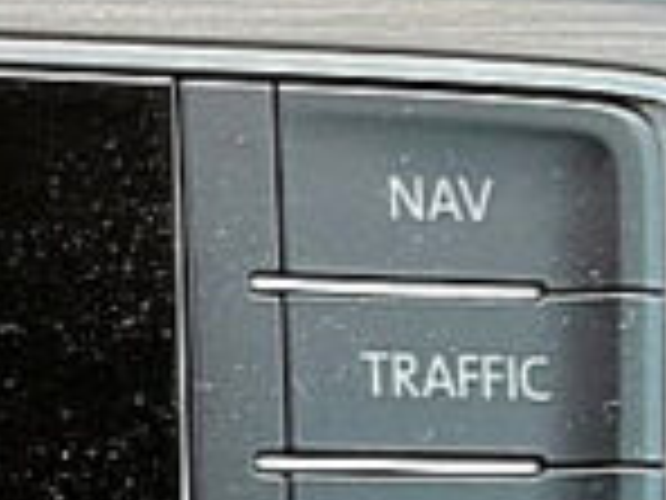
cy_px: 851
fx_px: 2713
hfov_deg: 11.7
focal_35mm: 141
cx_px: -873
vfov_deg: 10.0
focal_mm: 5.1
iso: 125
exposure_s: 1/80
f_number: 1.6
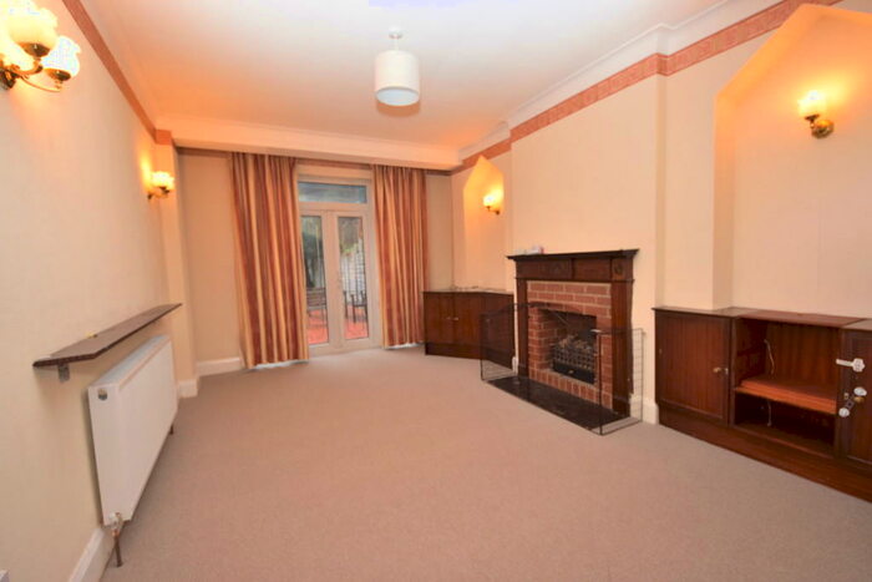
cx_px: 436
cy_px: 291
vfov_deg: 63.2
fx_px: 472
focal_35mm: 20
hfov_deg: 85.4
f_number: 5
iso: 1000
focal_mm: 13
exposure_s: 1/60
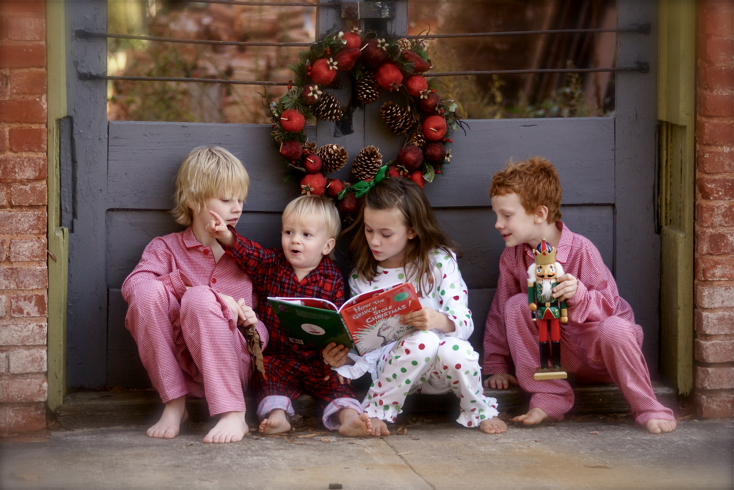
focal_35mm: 158
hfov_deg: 13.0
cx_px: 367
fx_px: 3211
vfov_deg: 8.7
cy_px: 245
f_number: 2.8
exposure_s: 1/500
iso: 400
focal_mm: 105
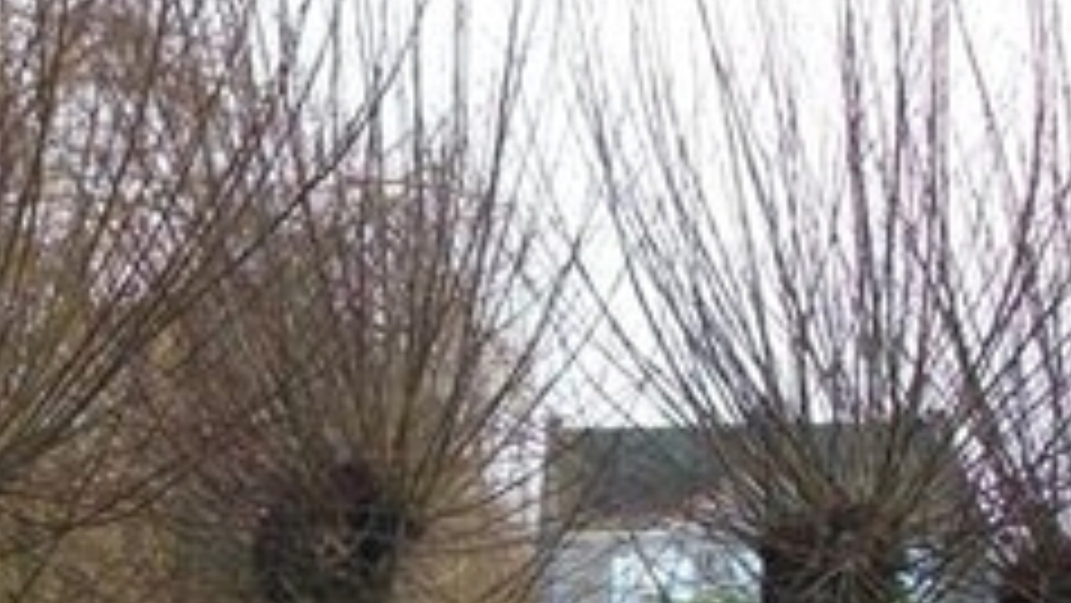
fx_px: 2500
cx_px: 374
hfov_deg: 24.1
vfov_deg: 13.6
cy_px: 572
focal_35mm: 88
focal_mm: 5.7
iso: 80
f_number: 2.9
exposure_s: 1/125
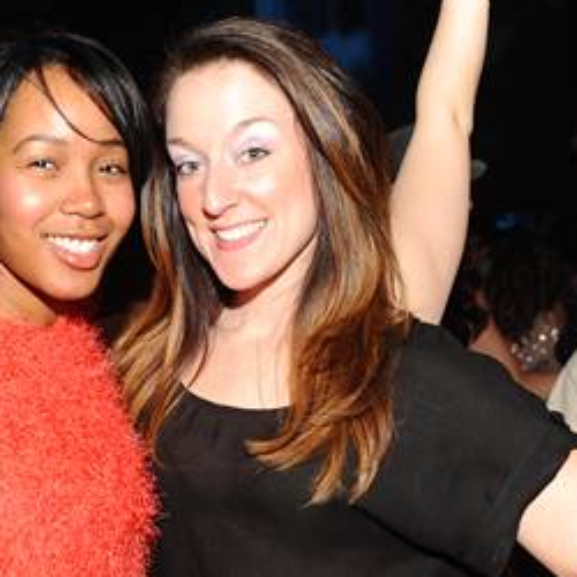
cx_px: 171
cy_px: 415
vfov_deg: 24.1
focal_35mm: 71
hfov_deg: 24.1
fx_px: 1339
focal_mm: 38
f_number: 4.8
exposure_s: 1/250
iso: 800
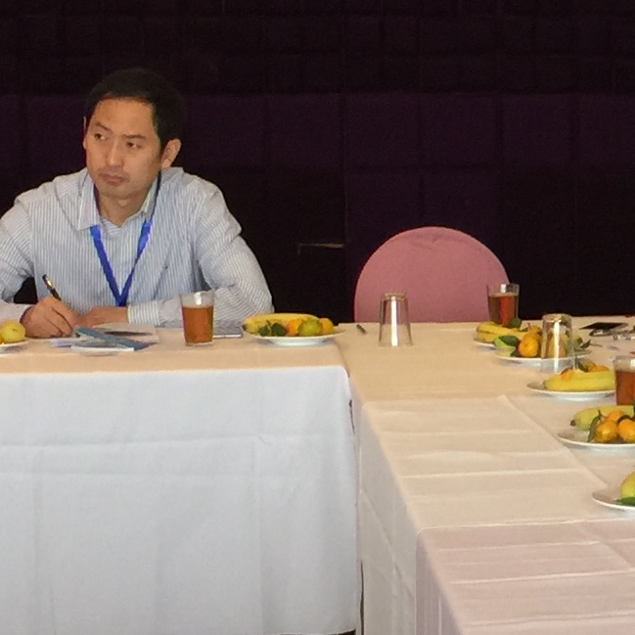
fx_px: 2677
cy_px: 344
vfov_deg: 13.5
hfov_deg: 13.2
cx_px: 749
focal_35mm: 129
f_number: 2.2
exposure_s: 1/17
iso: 40
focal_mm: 4.15
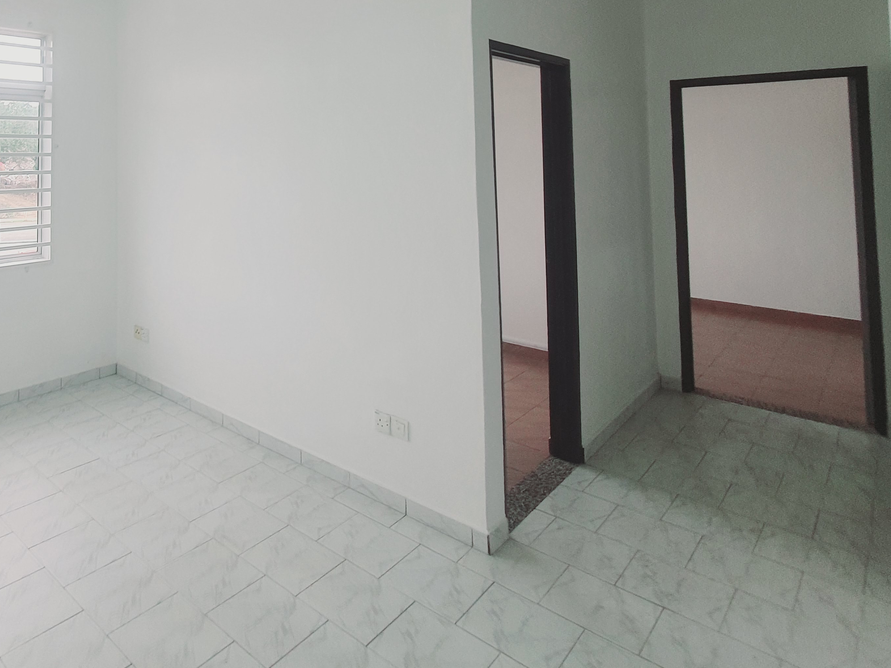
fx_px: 566
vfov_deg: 56.2
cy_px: 124
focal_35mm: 22
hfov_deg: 70.6
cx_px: 210
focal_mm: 1.8
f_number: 2.2
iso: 50
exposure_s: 1/100
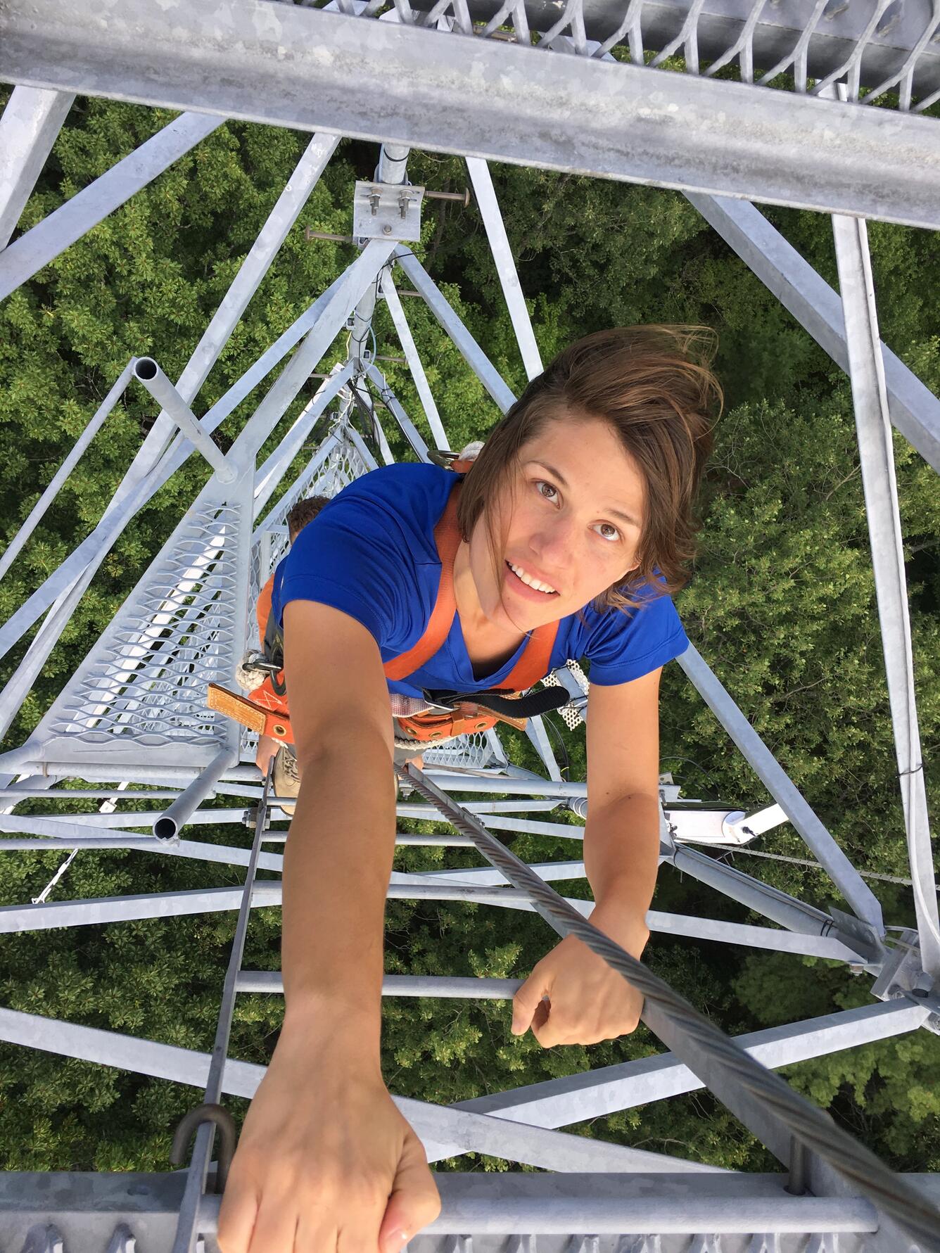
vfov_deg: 61.7
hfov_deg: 48.2
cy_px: 626
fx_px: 1050
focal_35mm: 29
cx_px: 470
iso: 25
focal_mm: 4.15
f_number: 2.2
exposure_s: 1/296
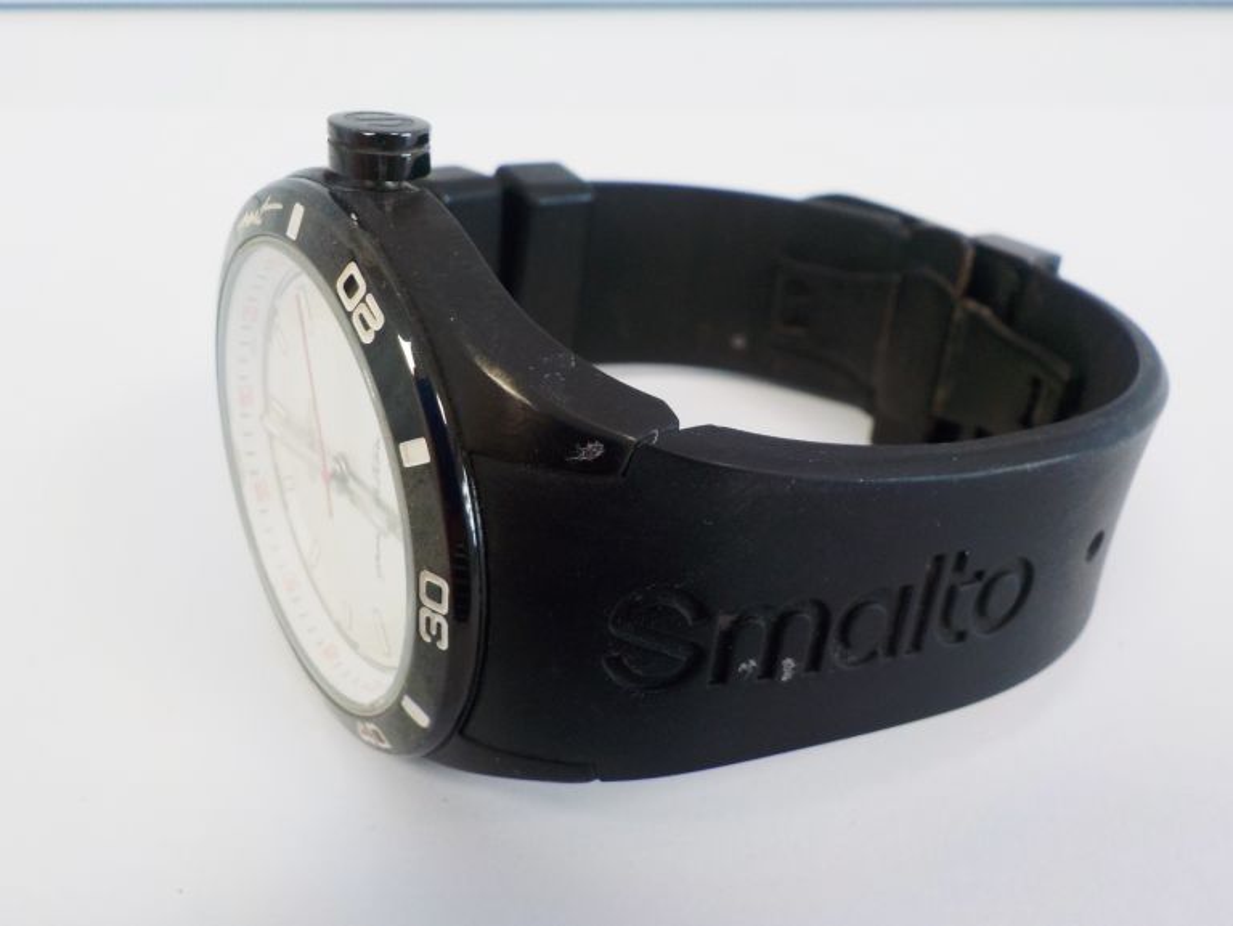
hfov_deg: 59.9
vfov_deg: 46.8
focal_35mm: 30
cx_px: 616
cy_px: 463
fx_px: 1069
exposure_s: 1/30
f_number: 3.3
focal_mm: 4.1
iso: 160
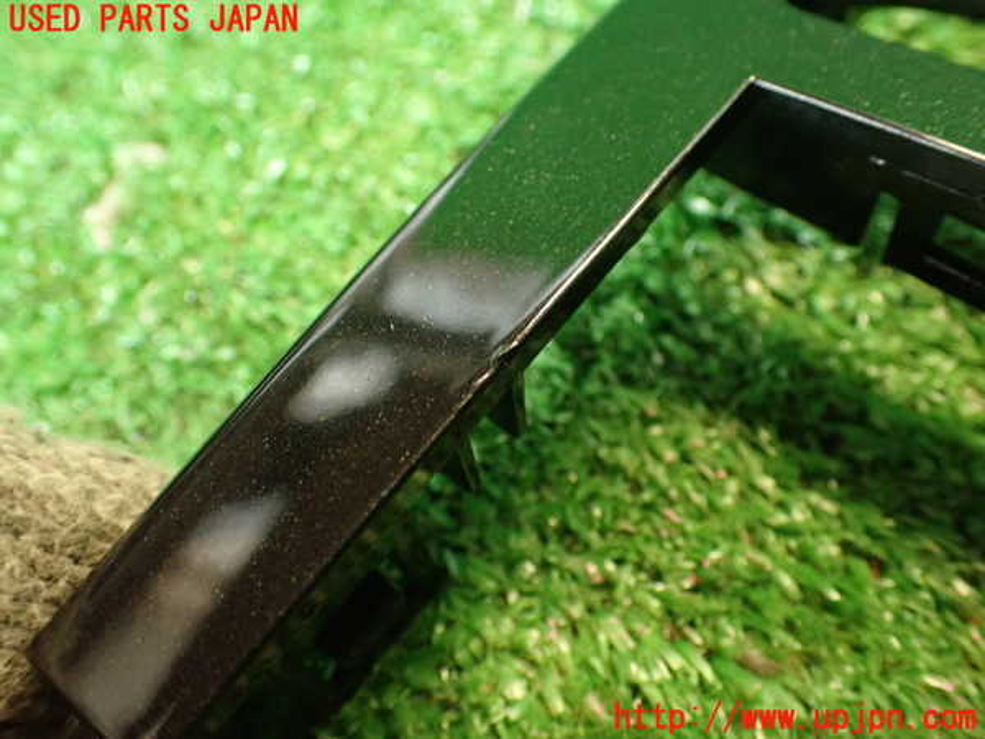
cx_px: 492
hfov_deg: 51.4
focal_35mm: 36
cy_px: 370
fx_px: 1024
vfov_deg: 39.7
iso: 800
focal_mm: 6.37
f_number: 2.5
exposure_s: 1/30
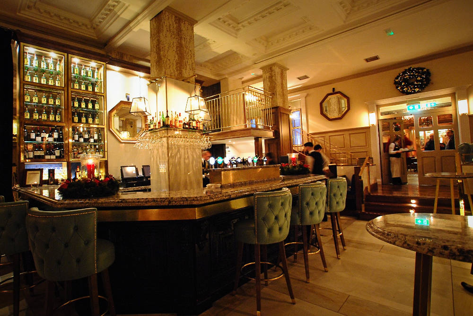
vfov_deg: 72.2
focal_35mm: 16
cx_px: 236
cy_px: 158
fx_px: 217
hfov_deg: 94.9
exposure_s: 1/5
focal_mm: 11
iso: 400
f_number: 4.5
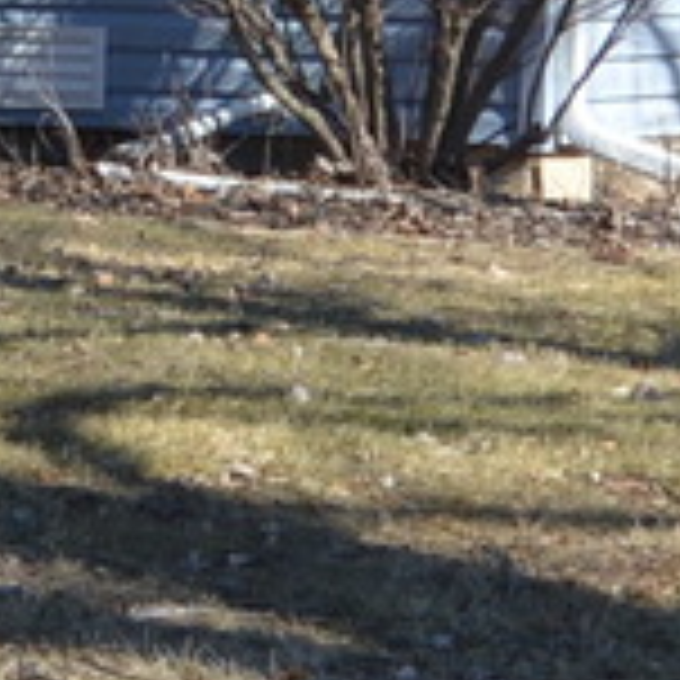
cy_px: -239
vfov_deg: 6.3
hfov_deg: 6.3
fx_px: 6090
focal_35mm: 274
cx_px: -554
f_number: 7.1
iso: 100
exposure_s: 1/200
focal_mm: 20
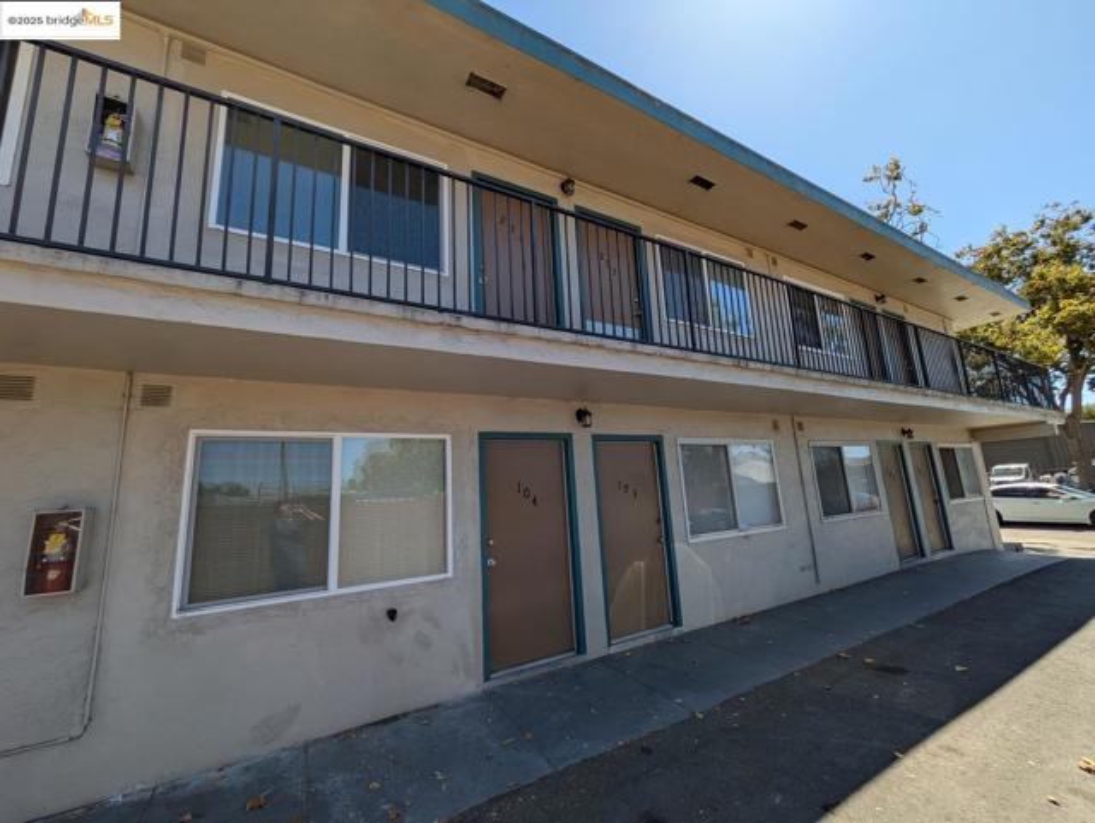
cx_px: 548
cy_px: 412
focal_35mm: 14
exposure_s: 1/1337
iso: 49
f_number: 2.2
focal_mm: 1.83
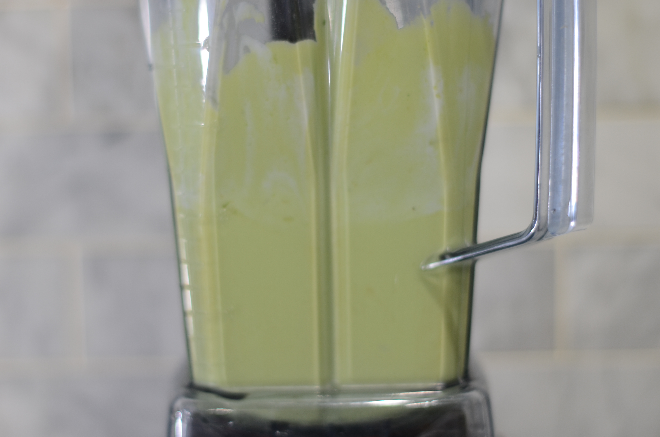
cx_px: 330
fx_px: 1372
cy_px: 218
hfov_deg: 27.0
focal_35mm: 75
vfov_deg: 18.1
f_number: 2.2
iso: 250
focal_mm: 50
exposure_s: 1/50
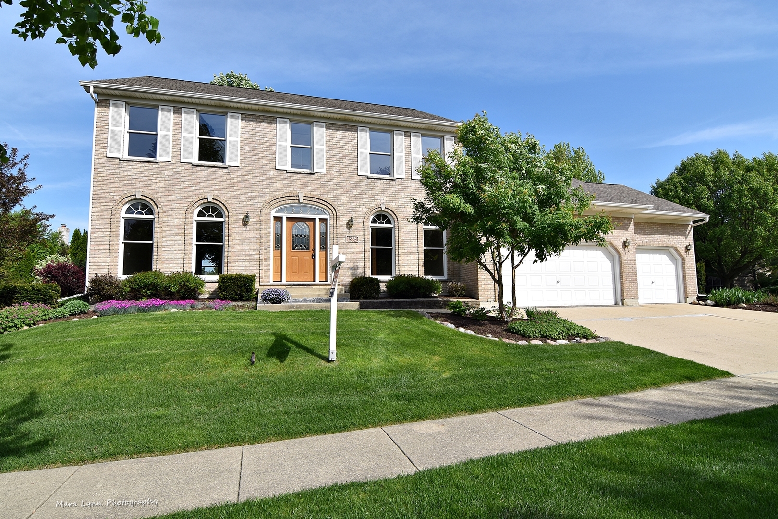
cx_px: 389
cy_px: 260
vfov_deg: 67.4
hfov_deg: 90.0
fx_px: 389
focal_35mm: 18
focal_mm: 12
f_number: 10
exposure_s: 1/400
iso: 200
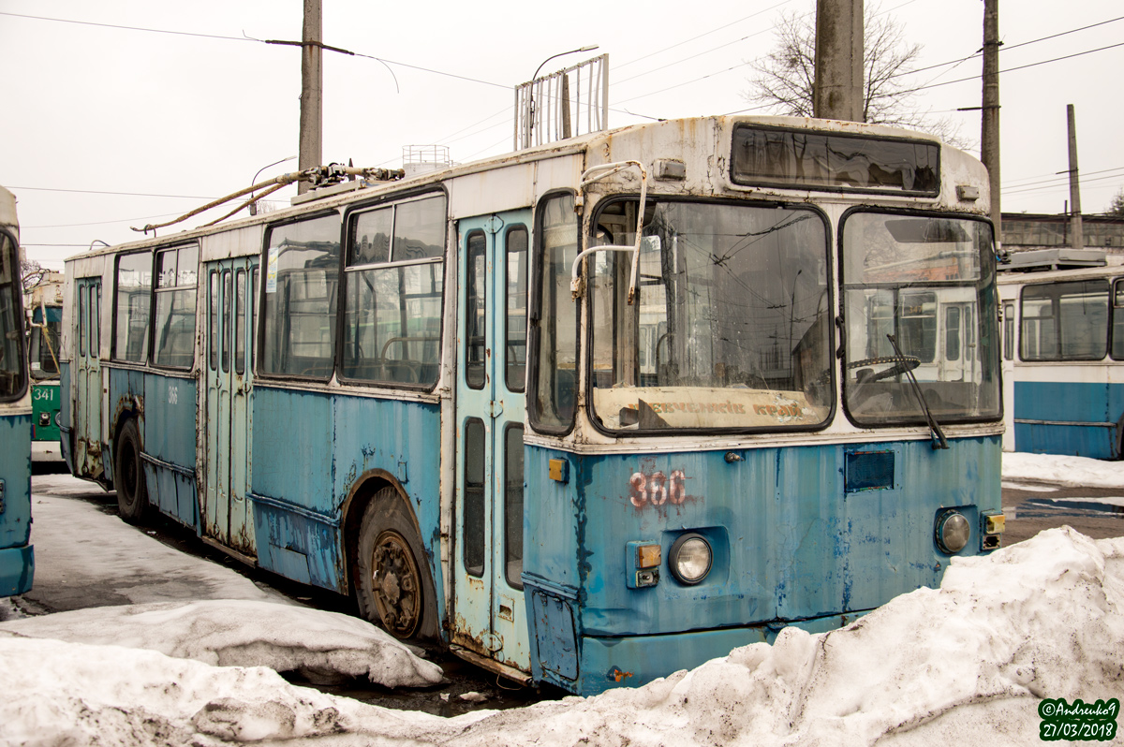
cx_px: 562
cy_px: 374
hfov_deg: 46.4
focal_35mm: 42
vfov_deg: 31.8
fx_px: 1310
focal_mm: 28
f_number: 5.6
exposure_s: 1/800
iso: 200
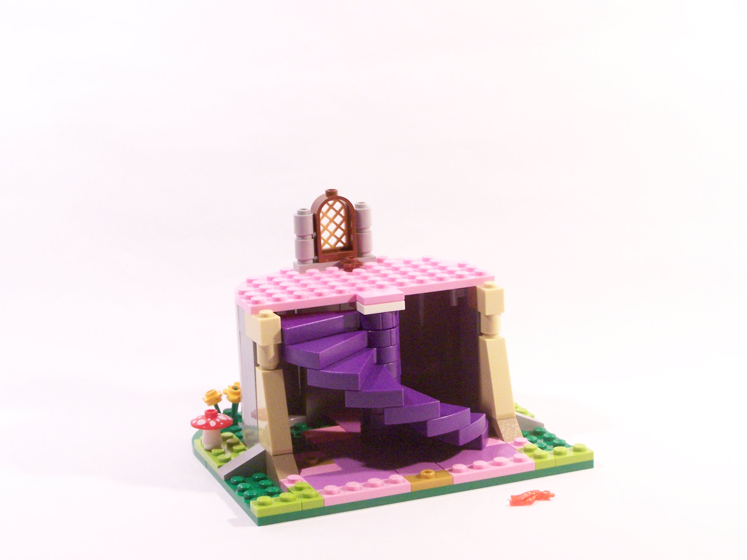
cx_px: 374
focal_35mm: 75
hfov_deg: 26.0
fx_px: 1618
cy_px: 280
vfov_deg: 19.6
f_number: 3.6
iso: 400
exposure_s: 1/30
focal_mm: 12.4
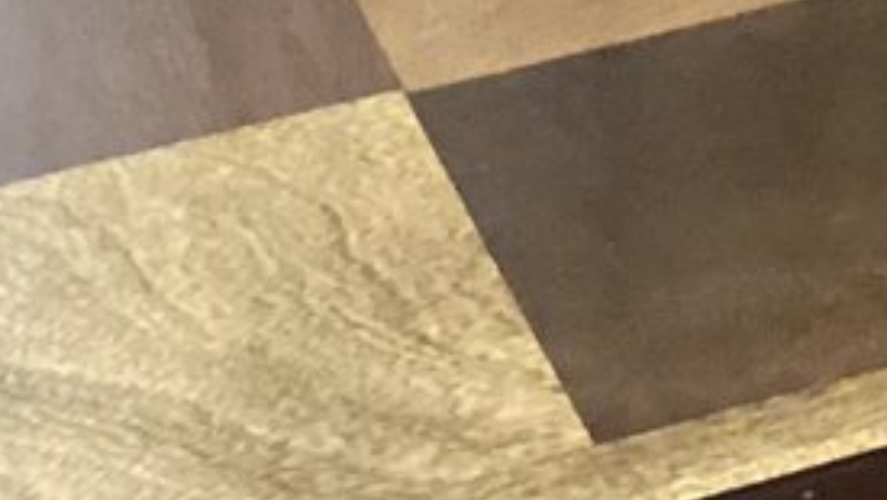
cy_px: 111
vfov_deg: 6.5
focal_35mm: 186
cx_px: 798
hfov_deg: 11.5
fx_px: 4377
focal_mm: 3.3
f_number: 2.4
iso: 640
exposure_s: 1/17
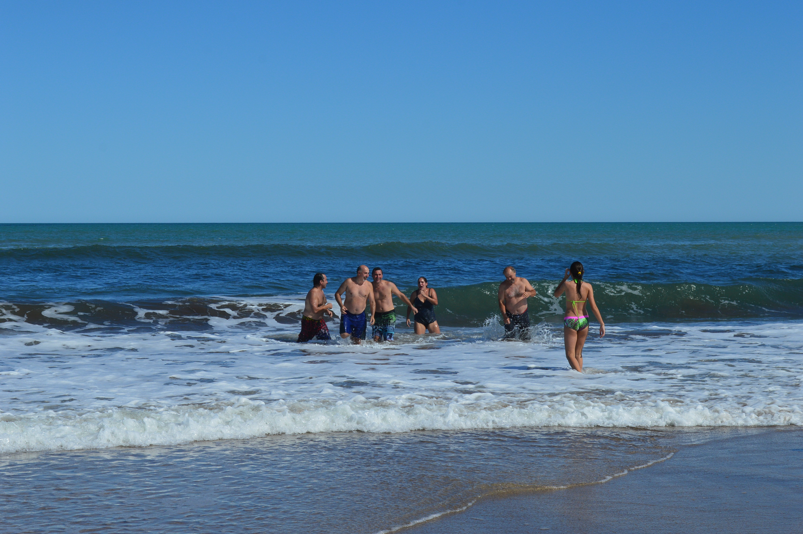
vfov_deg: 18.1
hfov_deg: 27.0
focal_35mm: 75
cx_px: 402
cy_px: 267
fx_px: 1671
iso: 220
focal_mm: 50
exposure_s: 1/500
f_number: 11
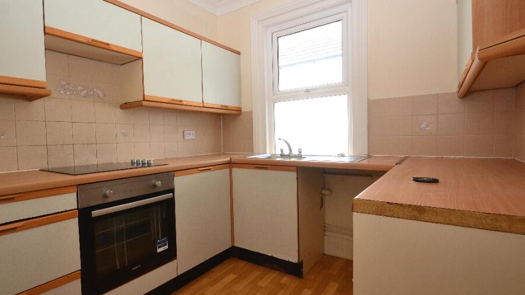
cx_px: 252
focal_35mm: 18
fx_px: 251
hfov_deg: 92.6
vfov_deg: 61.0
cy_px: 143
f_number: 5.6
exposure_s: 1/125
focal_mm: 10
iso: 320
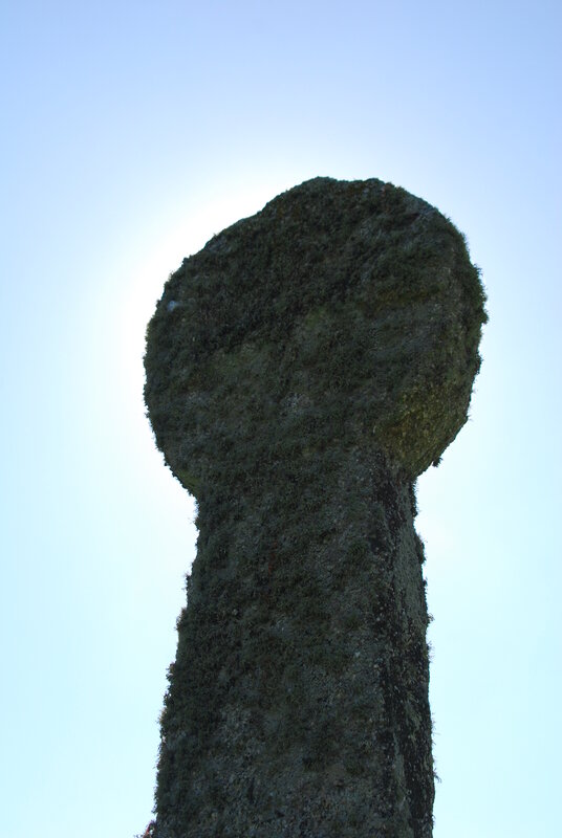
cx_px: 281
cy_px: 419
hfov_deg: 21.6
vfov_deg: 31.8
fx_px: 1470
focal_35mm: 63
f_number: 9
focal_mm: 42
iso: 320
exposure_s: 1/320
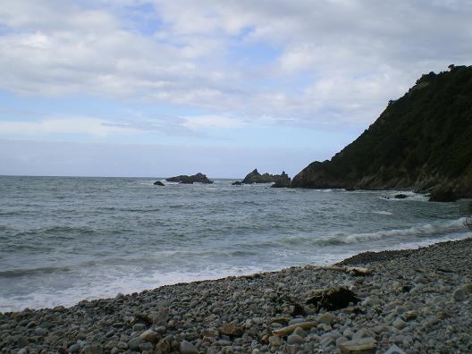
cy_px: 177
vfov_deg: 37.7
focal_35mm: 38
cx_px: 236
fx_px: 518
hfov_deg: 49.0
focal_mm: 6.3
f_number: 4.6
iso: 64
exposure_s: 1/320
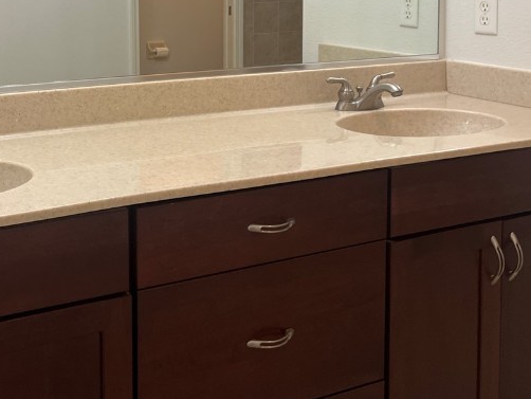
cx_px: 93
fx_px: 813
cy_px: 20
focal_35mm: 53
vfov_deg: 26.4
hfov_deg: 34.8
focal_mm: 5.7
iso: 80
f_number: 1.5
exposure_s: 1/60
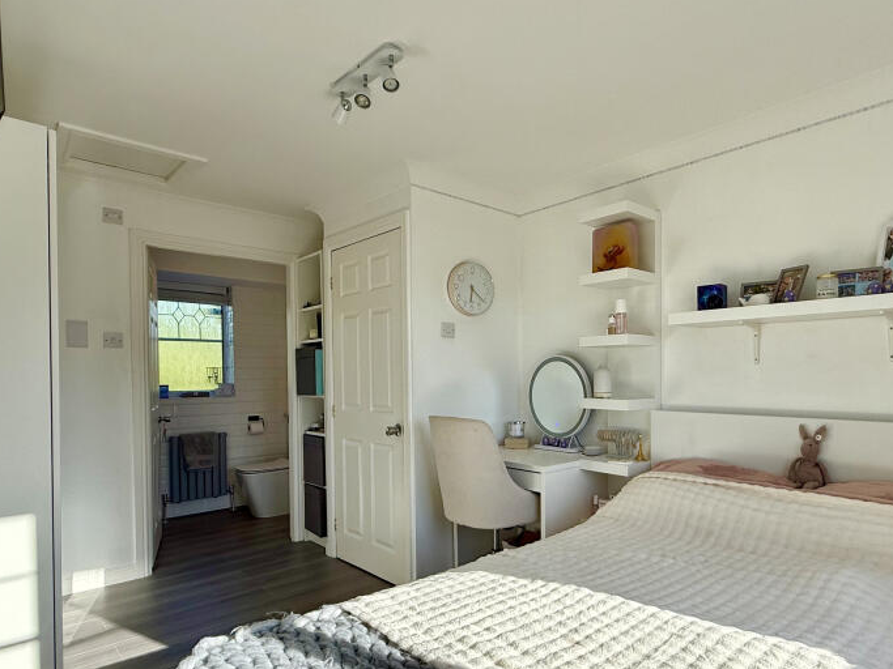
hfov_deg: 77.4
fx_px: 542
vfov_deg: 63.1
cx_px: 566
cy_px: 382
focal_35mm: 21
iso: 64
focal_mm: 2.22
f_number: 2.2
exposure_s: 1/374
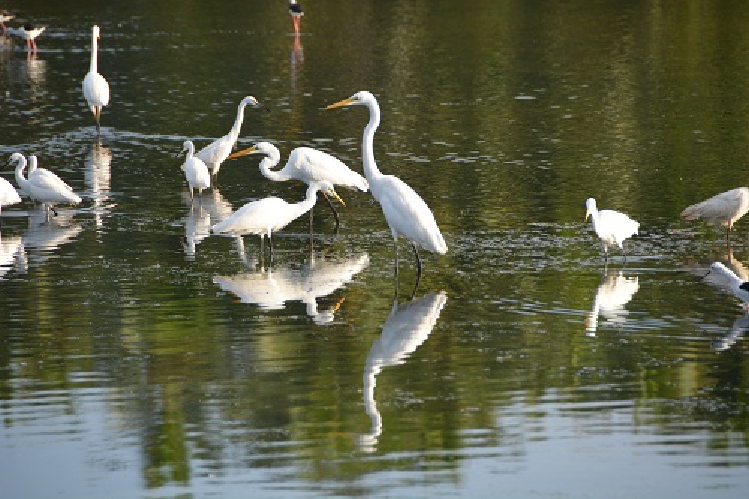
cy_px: 250
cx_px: 374
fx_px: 6239
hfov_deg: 6.9
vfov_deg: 4.6
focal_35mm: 300
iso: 800
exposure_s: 1/1000
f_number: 5.6
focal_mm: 200
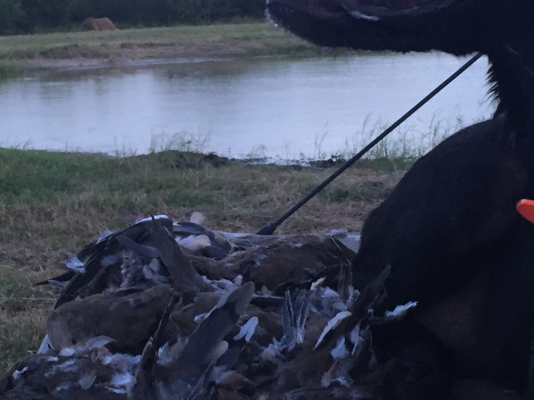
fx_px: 1188
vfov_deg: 19.1
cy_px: 197
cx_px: 219
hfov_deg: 25.3
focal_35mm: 77
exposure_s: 1/30
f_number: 2.2
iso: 100
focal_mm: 4.15
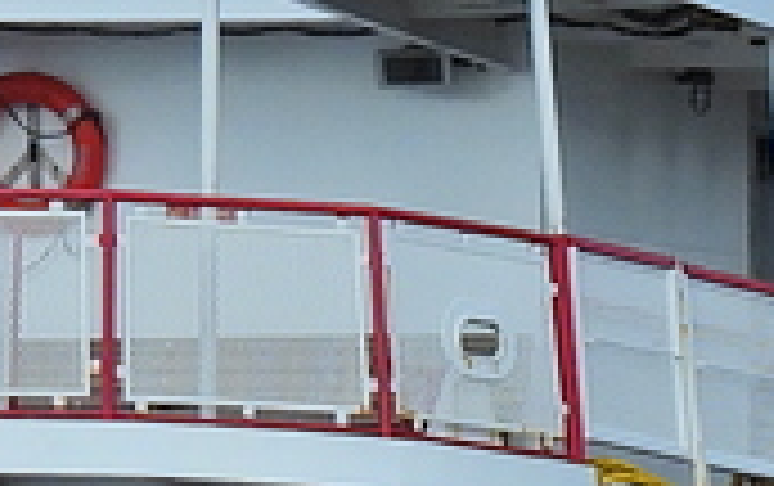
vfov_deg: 2.1
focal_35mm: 631
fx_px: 13328
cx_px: 598
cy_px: 144
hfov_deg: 3.3
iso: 100
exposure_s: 1/1250
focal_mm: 14.3
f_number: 3.5
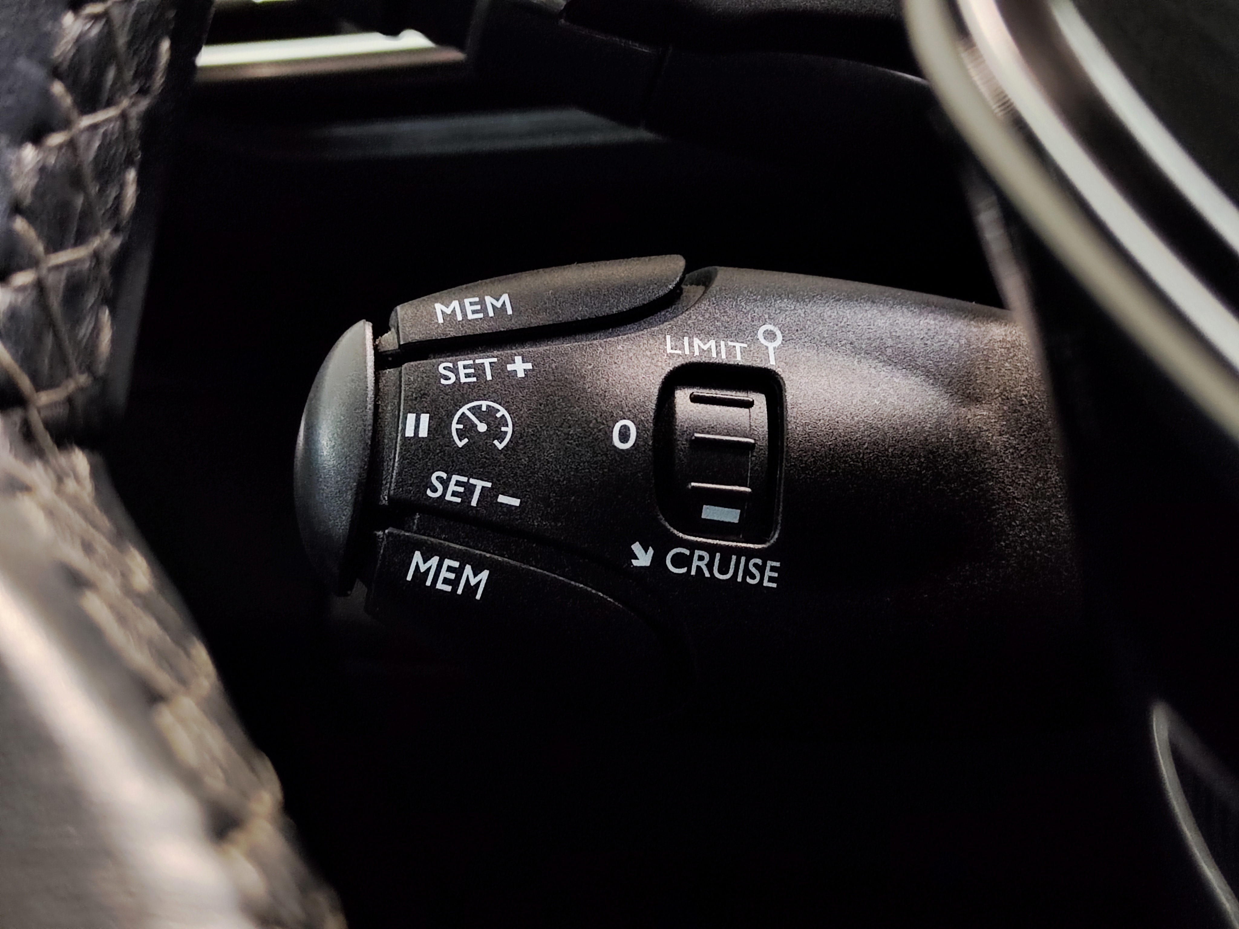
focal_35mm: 54
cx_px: 620
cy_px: 464
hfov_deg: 35.5
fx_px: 1933
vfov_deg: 27.0
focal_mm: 5.59
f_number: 1.88
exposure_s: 1/50
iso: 311
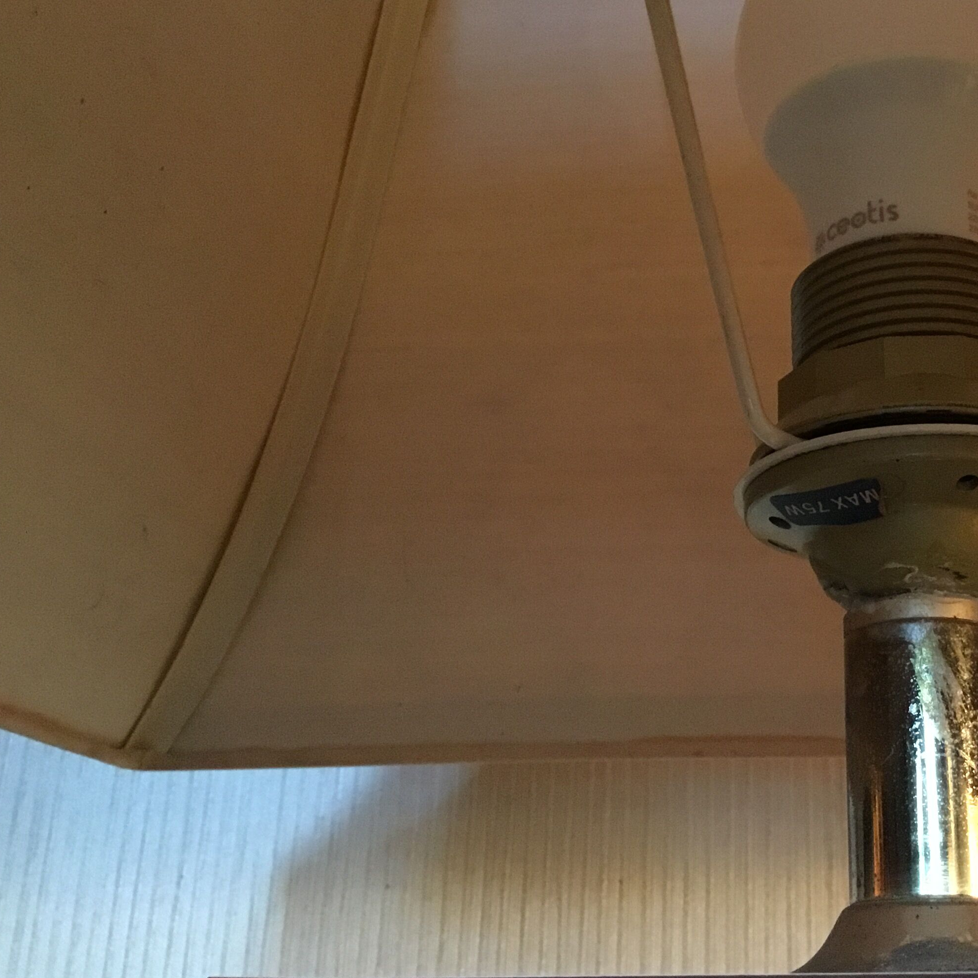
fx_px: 1438
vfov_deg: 37.5
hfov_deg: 36.6
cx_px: 742
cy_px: 437
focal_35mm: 45
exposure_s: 1/17
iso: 400
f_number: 2.4
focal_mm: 3.3
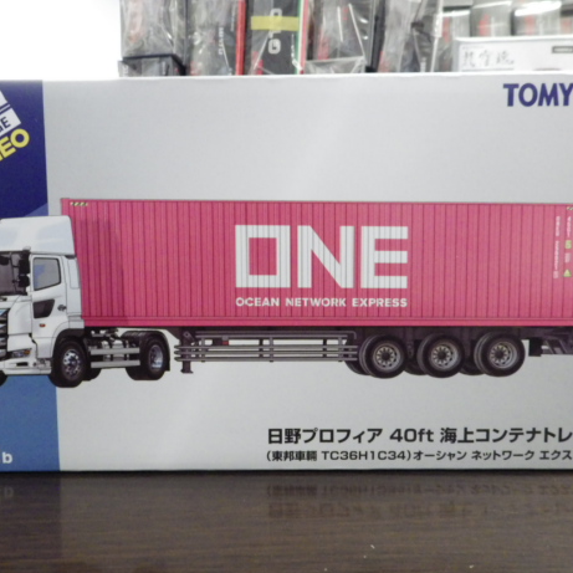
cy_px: 288
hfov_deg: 58.8
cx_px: 246
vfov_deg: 59.1
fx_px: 506
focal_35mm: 27
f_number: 3.1
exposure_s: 1/45
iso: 640
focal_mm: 4
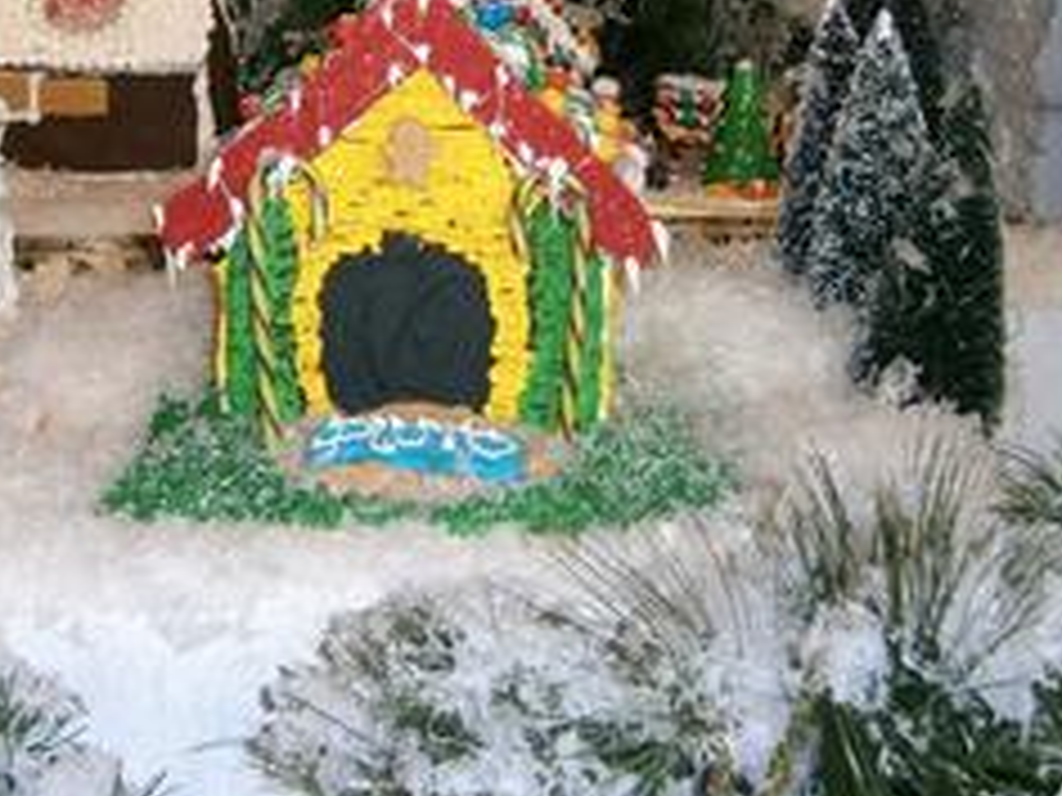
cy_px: 106
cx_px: 320
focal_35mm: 55
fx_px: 1687
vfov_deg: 25.8
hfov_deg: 34.5
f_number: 2.8
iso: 125
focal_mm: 4.7
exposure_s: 1/30
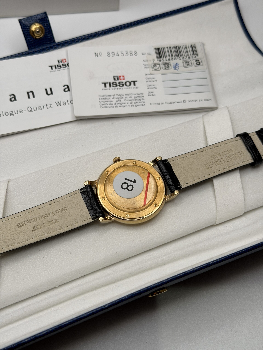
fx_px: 486
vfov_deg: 39.7
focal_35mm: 48
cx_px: 132
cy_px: 175
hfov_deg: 30.3
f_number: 1.78
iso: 64
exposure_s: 1/706
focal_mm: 6.76
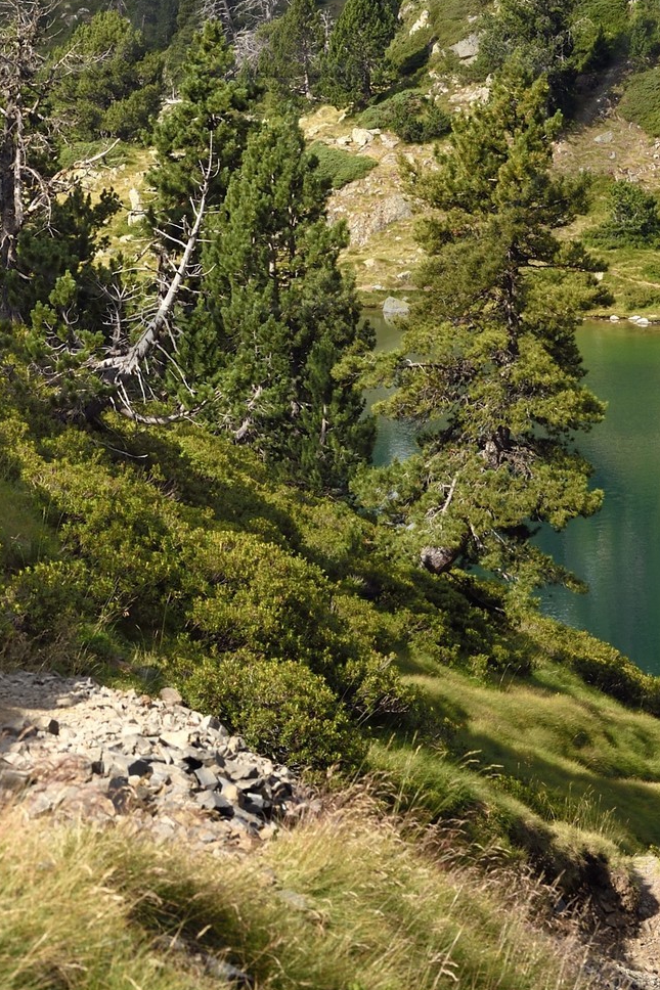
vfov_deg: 9.7
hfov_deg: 6.5
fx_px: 5804
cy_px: -109
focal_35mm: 211
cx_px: 223
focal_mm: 85
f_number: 11
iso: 200
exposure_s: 1/200
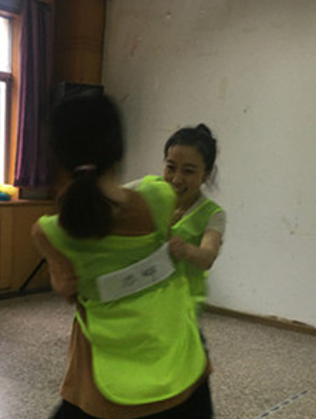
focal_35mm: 53
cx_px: 107
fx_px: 644
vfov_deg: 35.9
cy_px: 266
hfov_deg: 27.4
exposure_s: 1/17
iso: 50
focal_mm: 4.15
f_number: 2.2
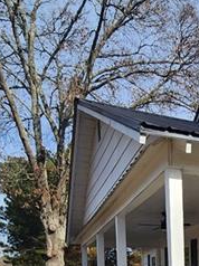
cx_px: 239
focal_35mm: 42
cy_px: 296
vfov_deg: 37.2
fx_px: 323
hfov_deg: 29.5
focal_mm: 2.2
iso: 50
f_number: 2.2
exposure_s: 1/1636
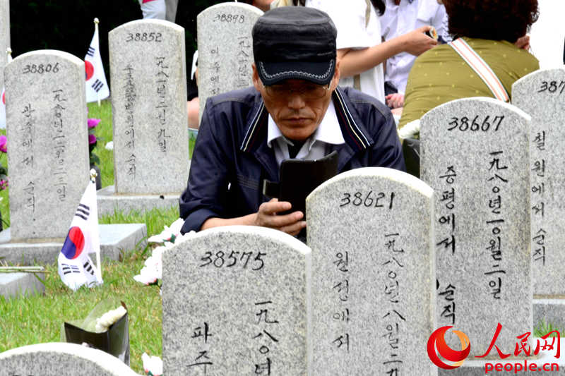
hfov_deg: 4.6
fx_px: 7061
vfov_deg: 3.1
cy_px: 188
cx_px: 282
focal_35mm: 450
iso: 1000
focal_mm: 300
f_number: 36
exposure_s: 1/80
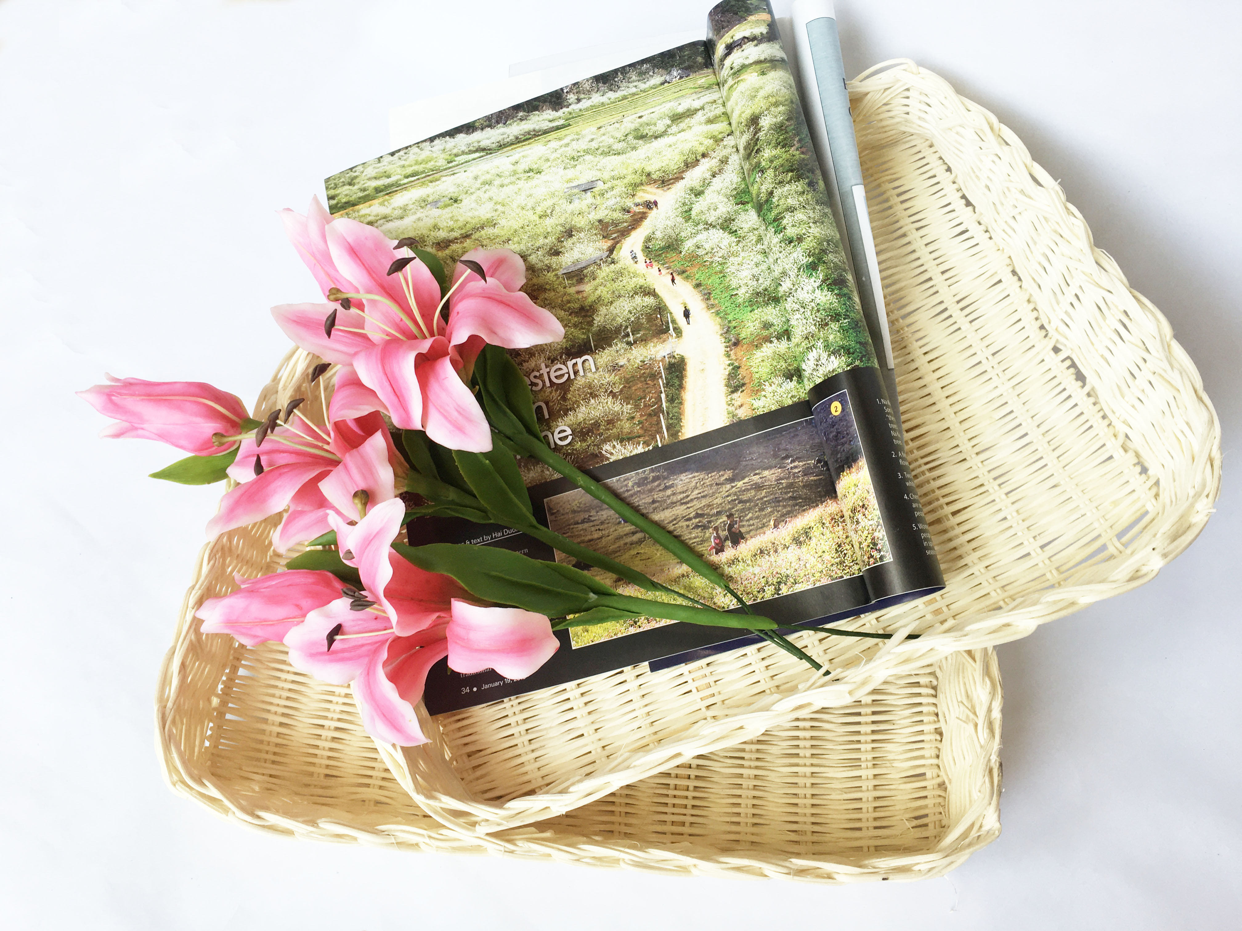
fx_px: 1041
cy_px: 466
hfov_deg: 61.7
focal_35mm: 29
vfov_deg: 48.2
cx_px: 621
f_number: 2.2
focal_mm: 4.15
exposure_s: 1/120
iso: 32
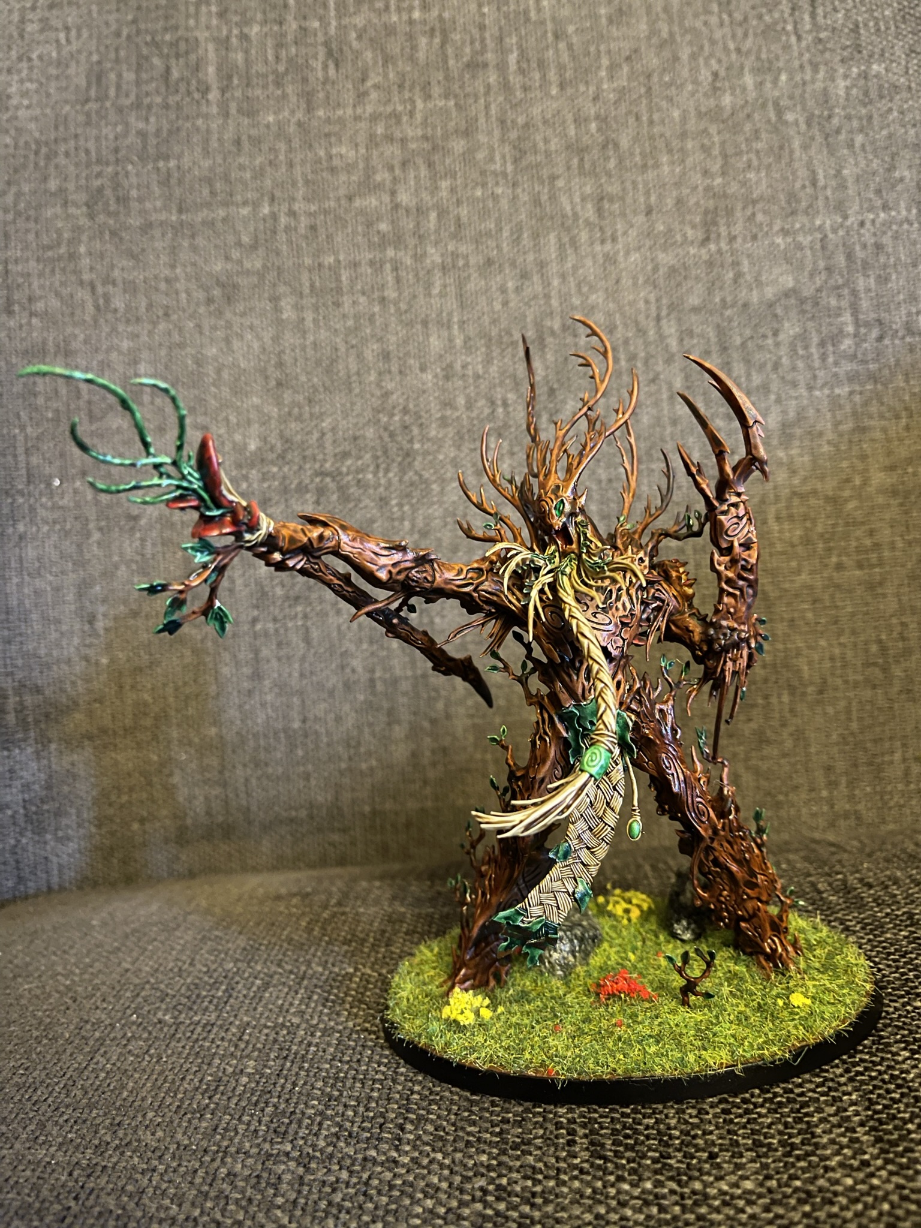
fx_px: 922
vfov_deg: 67.3
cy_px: 614
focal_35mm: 26
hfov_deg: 53.1
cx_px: 460
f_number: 1.6
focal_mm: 5.1
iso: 640
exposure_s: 1/12
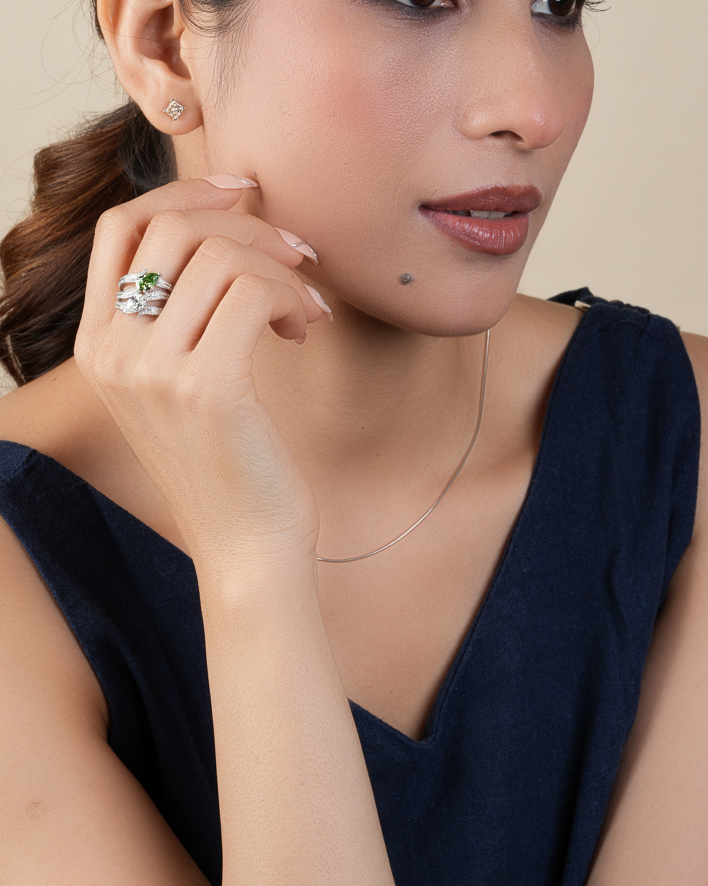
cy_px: 233
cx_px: 354
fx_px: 3693
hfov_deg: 10.9
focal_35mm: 141
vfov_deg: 13.6
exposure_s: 1/125
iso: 100
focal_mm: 90
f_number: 20
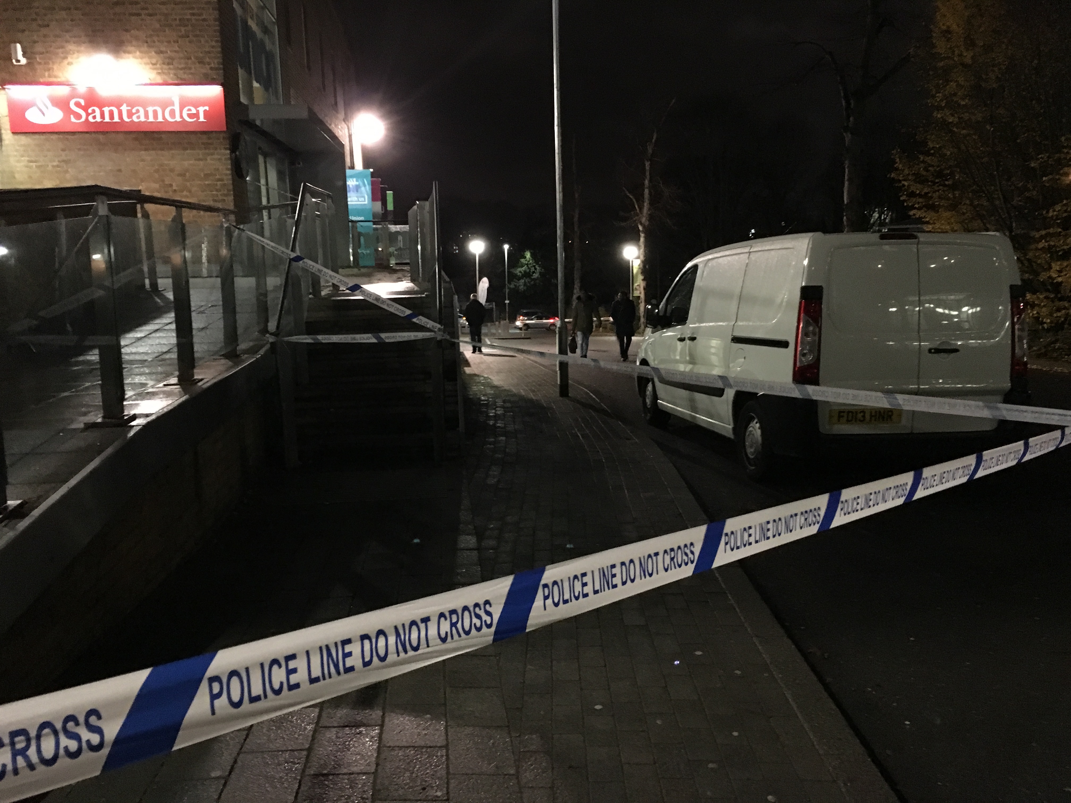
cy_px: 402
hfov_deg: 61.7
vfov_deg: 48.2
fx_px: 897
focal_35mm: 29
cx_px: 536
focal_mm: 4.15
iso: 640
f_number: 2.2
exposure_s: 1/17
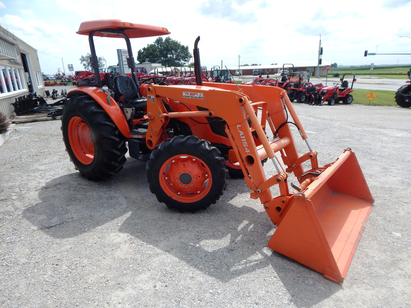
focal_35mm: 22
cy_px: 154
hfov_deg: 76.4
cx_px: 206
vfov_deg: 61.1
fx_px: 261
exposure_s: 1/1250
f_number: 3
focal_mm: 4
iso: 125
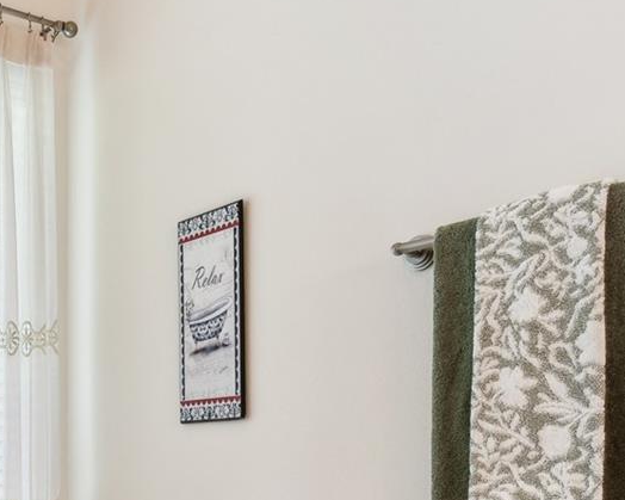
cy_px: 543
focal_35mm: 43
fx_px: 795
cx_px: -35
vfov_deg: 31.2
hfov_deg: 37.2
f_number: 7.1
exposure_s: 1/4
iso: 100
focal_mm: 10
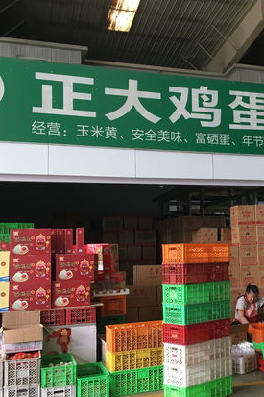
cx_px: 230
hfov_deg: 28.3
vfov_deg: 42.7
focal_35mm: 46
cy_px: 207
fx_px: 506
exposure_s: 1/33
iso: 32
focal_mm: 4.15
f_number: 2.2
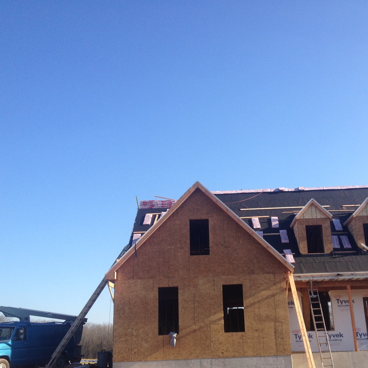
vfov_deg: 38.3
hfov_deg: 38.2
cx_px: 223
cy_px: 194
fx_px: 529
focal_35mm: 44
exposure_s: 1/920
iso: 50
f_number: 2.4
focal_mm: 4.28
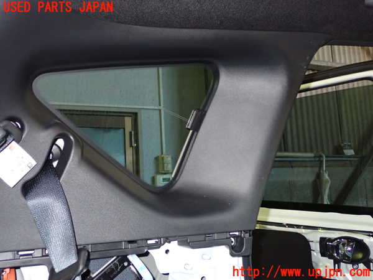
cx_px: 186
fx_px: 409
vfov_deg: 37.7
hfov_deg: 49.0
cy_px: 140
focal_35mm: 38
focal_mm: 6.83
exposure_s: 1/40
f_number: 2.7
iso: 640
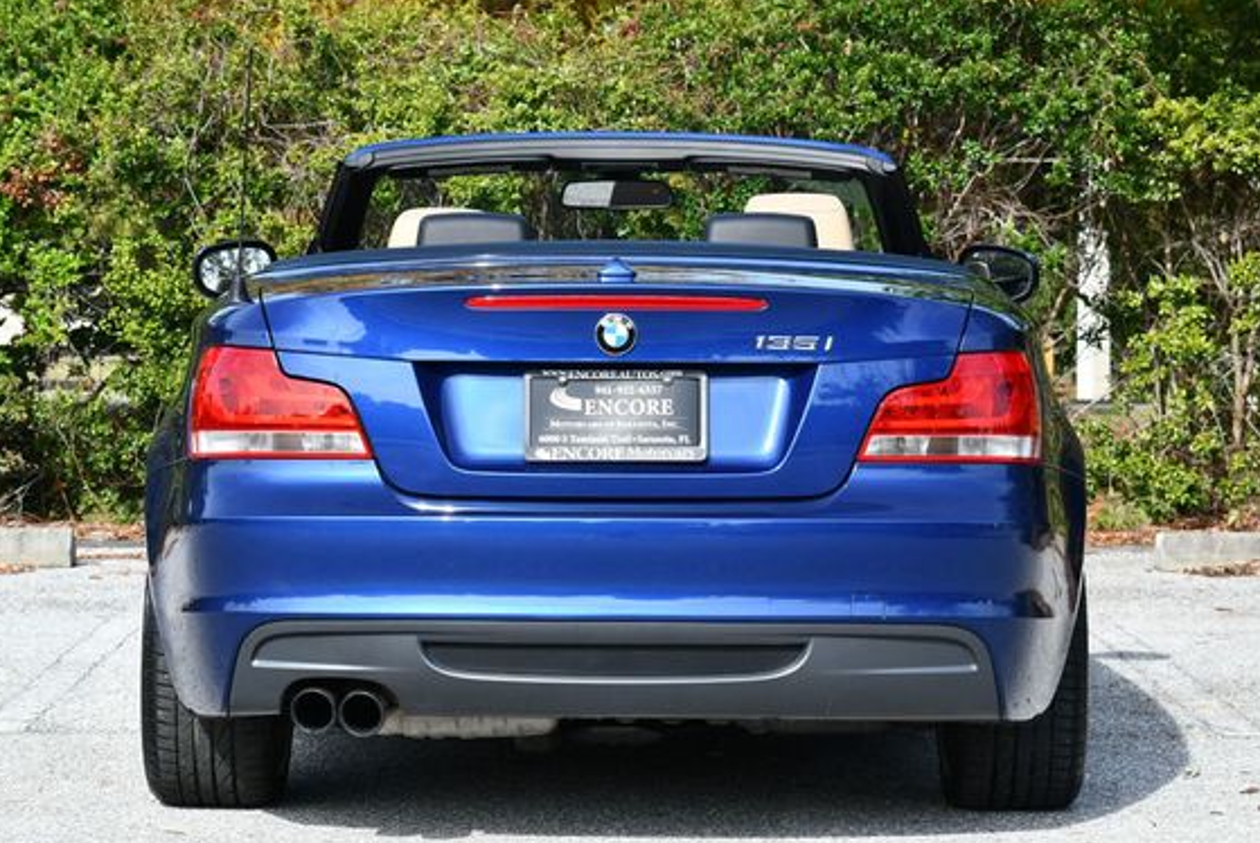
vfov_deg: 10.9
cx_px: 597
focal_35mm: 126
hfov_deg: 16.2
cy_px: 464
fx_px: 4415
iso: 200
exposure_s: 1/250
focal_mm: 55
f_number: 8
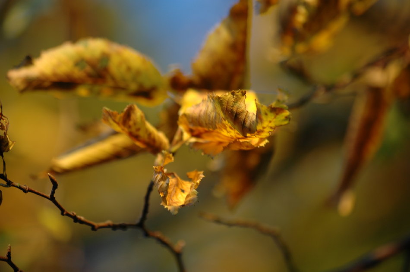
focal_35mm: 292
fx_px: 3327
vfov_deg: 4.7
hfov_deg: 7.1
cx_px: 205
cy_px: 136
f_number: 5
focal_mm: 195
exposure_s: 1/100
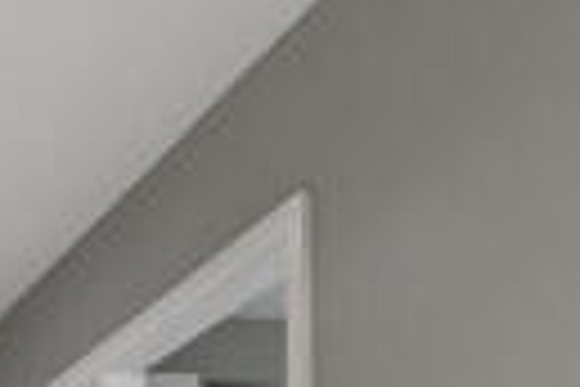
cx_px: -414
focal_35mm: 71
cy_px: 760
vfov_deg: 15.5
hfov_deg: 21.1
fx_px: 1144
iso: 400
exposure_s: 1/5
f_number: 8
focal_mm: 14
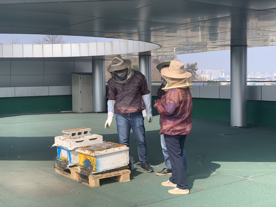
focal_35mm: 52
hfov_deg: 36.8
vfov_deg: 28.0
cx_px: 138
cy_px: 104
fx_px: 415
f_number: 2.4
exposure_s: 1/600
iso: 16
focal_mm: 6
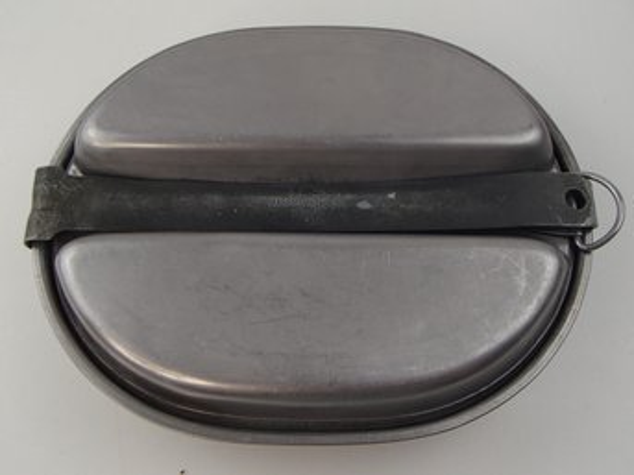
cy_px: 238
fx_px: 677
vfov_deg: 38.6
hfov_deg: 50.2
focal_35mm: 37
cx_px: 317
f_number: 4.7
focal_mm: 6.64
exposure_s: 1/160
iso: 200
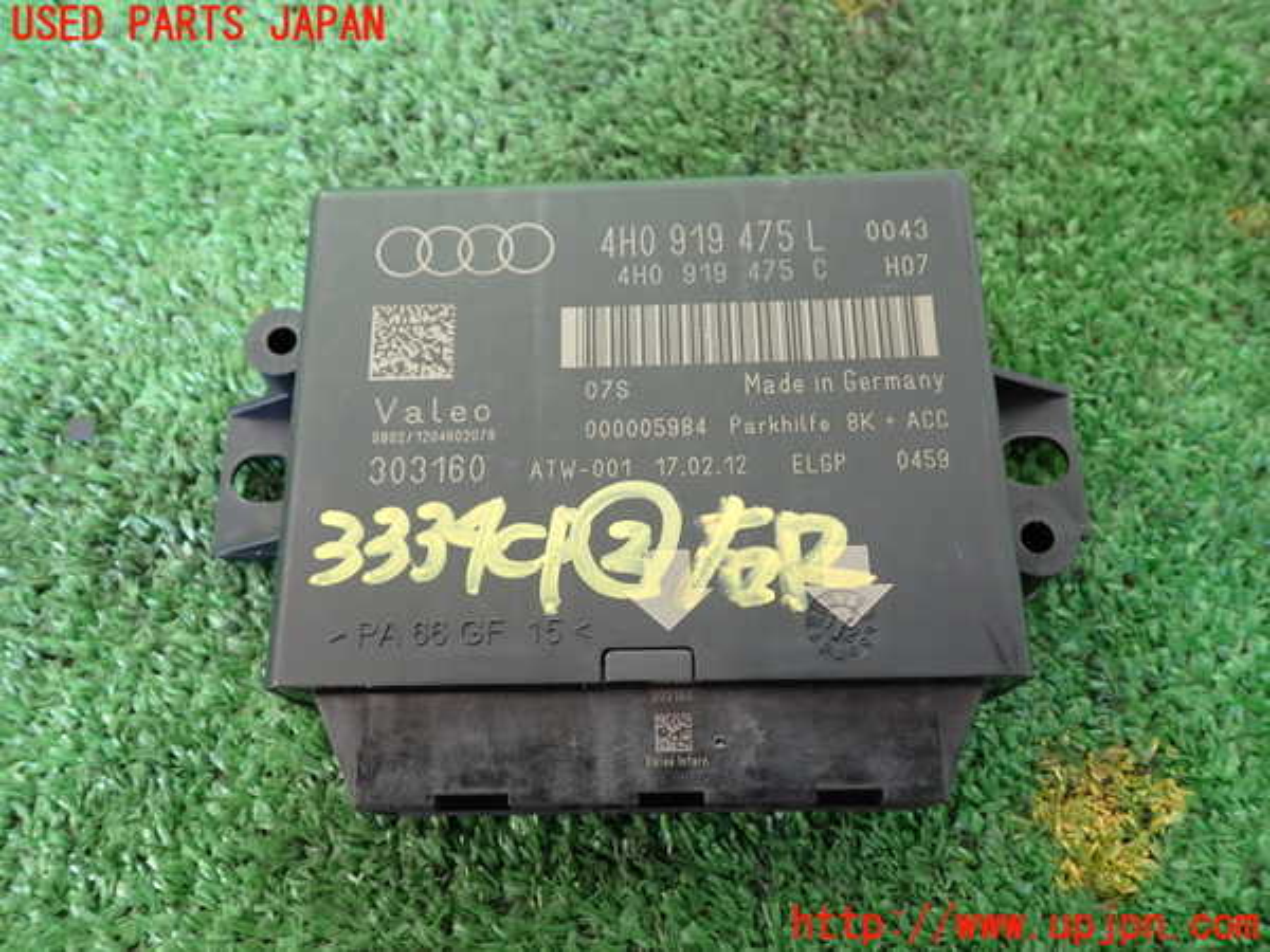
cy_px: 476
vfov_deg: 46.8
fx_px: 1101
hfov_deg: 60.0
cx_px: 635
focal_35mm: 30
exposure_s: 1/40
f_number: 2.3
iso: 200
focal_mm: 5.4
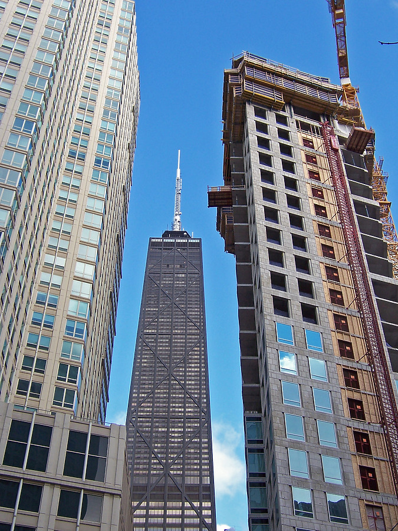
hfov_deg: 29.7
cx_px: 199
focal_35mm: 49
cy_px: 266
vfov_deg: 38.9
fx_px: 751
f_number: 4
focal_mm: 8.2
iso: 80
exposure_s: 1/180
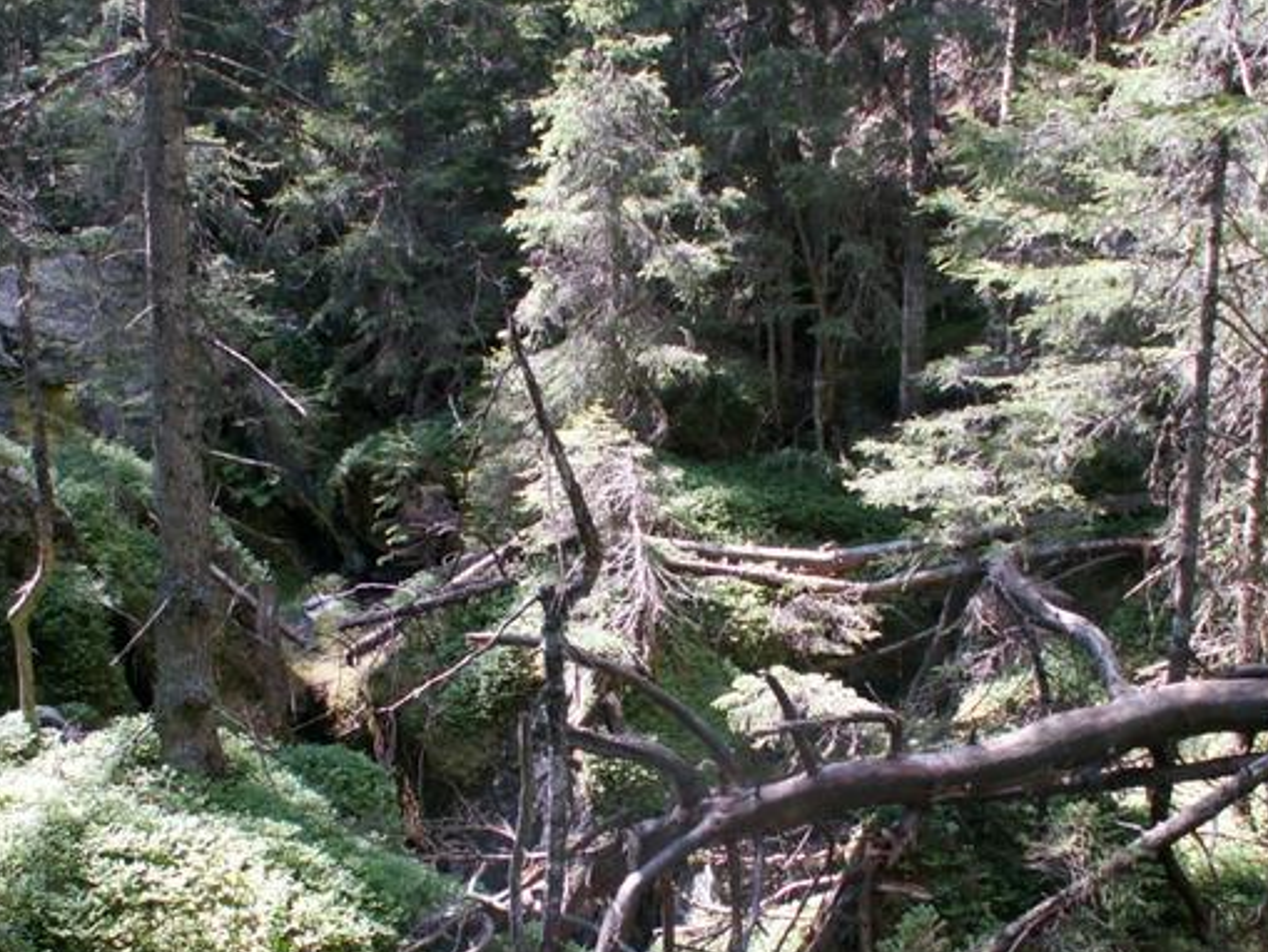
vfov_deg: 32.8
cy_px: 586
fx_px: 1612
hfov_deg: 42.9
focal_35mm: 44
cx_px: 623
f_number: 2.8
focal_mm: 5.86
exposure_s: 1/60
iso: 50
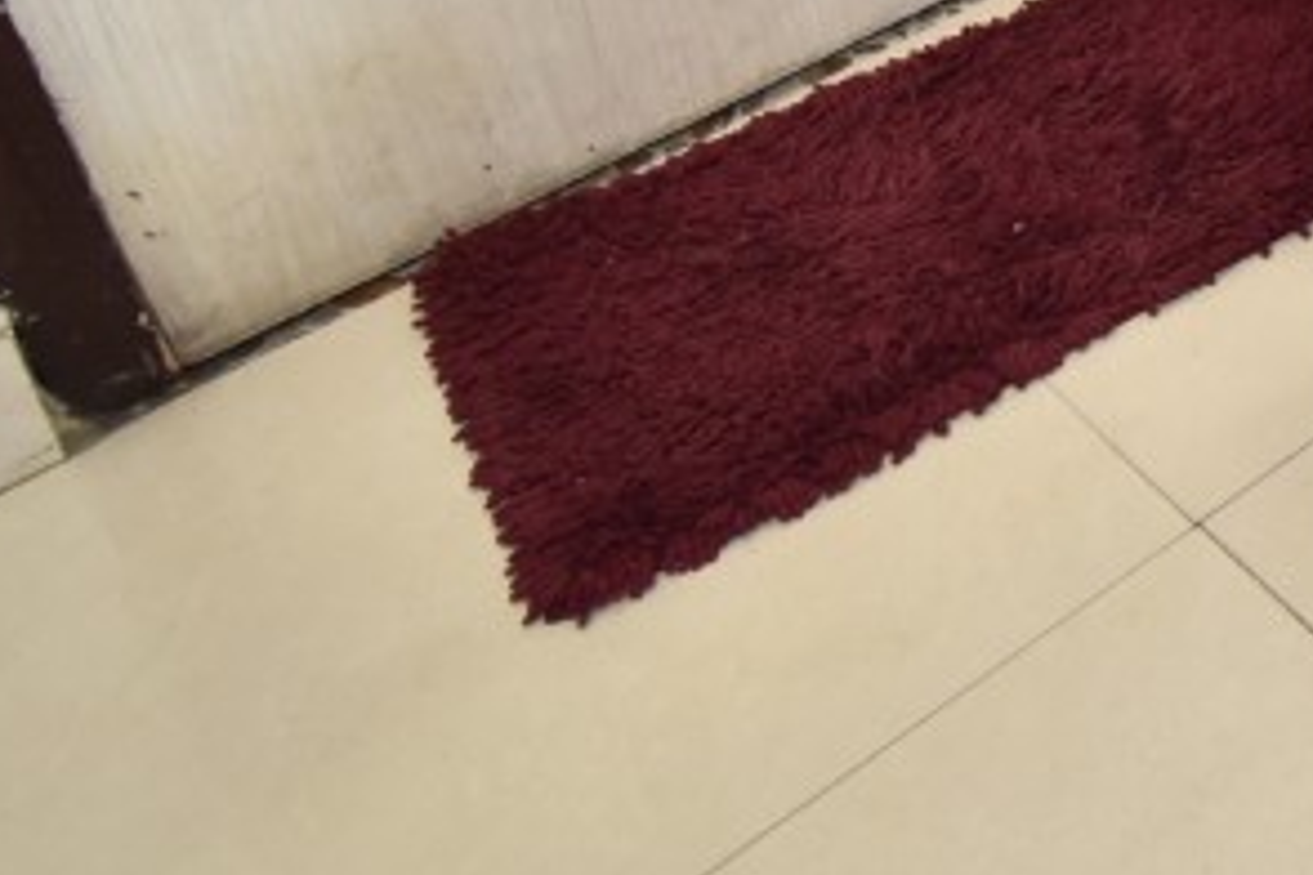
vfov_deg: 18.8
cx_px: 2217
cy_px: -614
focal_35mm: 59
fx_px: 2152
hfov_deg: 23.1
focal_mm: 16
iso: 2000
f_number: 7.1
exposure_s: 1/50
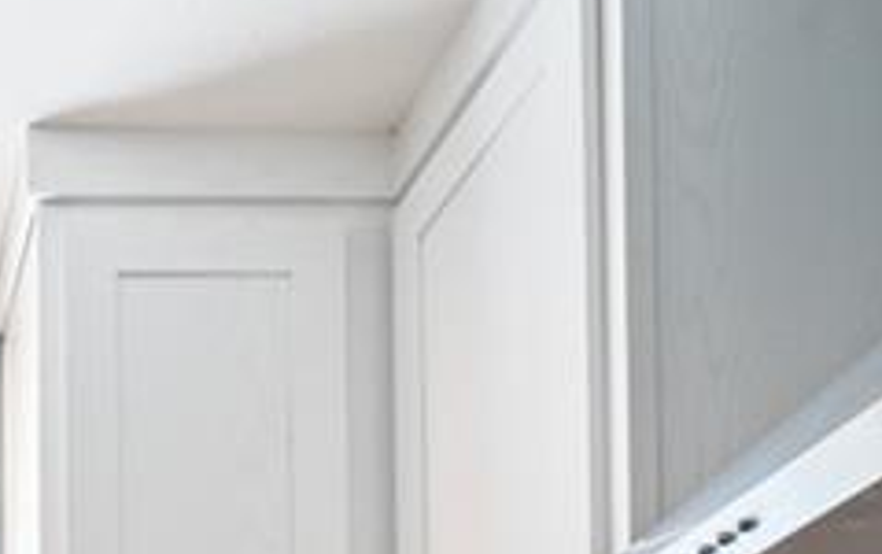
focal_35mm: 61
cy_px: 1139
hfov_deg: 27.4
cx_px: -295
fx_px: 1468
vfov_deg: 16.1
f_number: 8
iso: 200
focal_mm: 14
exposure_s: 1/25
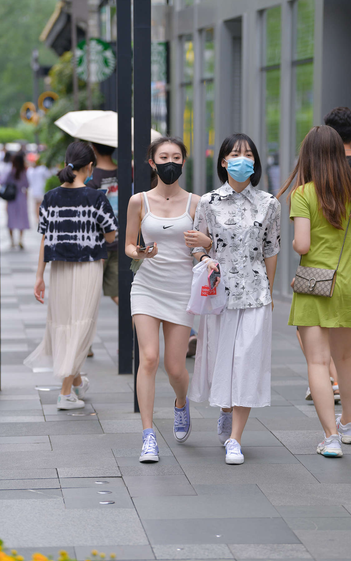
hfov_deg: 9.2
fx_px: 2188
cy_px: 280
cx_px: 177
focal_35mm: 143
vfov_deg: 14.6
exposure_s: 1/800
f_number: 3.5
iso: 200
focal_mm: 140
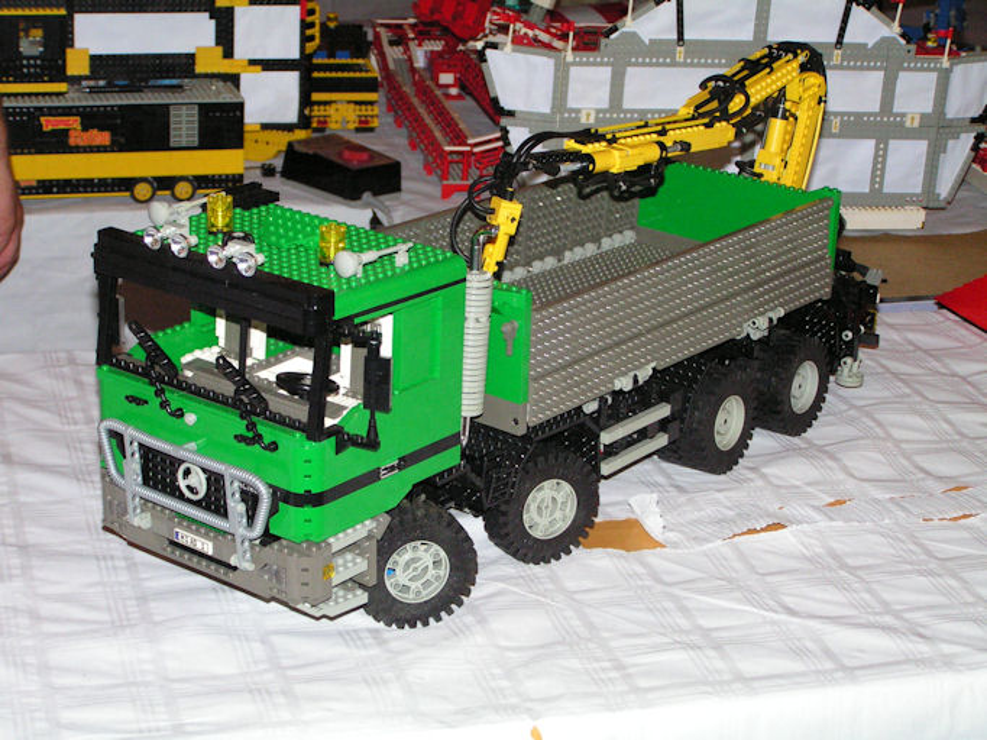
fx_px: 2052
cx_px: 494
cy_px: 370
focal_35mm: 72
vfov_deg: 20.4
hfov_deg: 27.0
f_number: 3.2
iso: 200
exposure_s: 1/80
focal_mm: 12.1
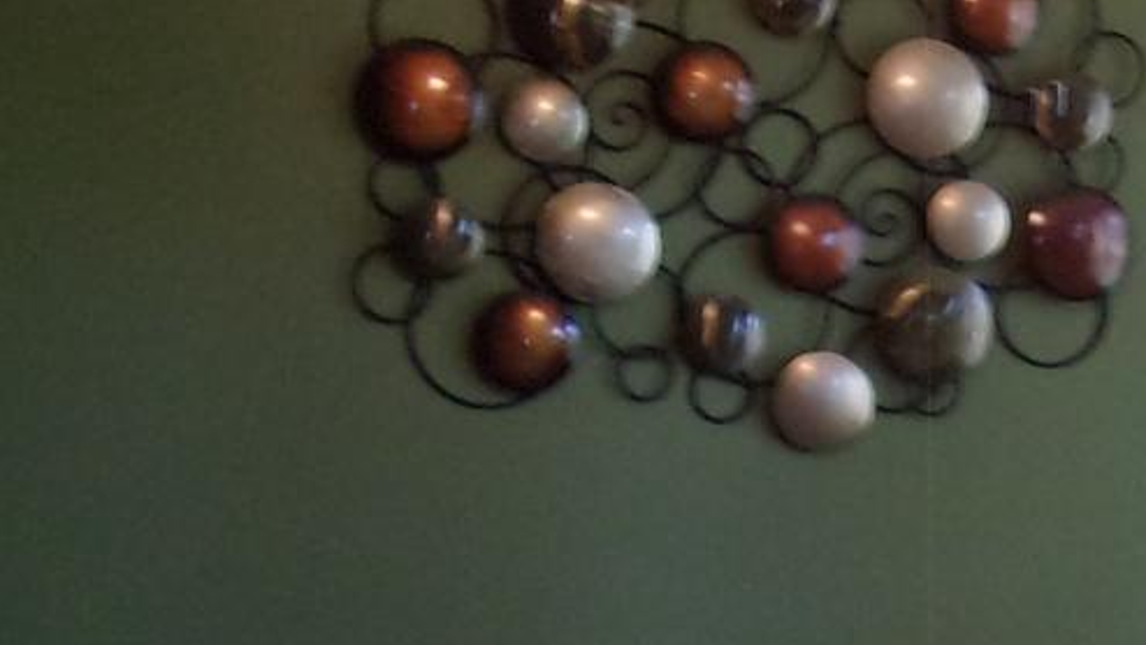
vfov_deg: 9.7
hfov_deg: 16.9
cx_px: 1299
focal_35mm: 122
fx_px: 3708
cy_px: 851
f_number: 3
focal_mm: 4.9
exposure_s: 1/34
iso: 200
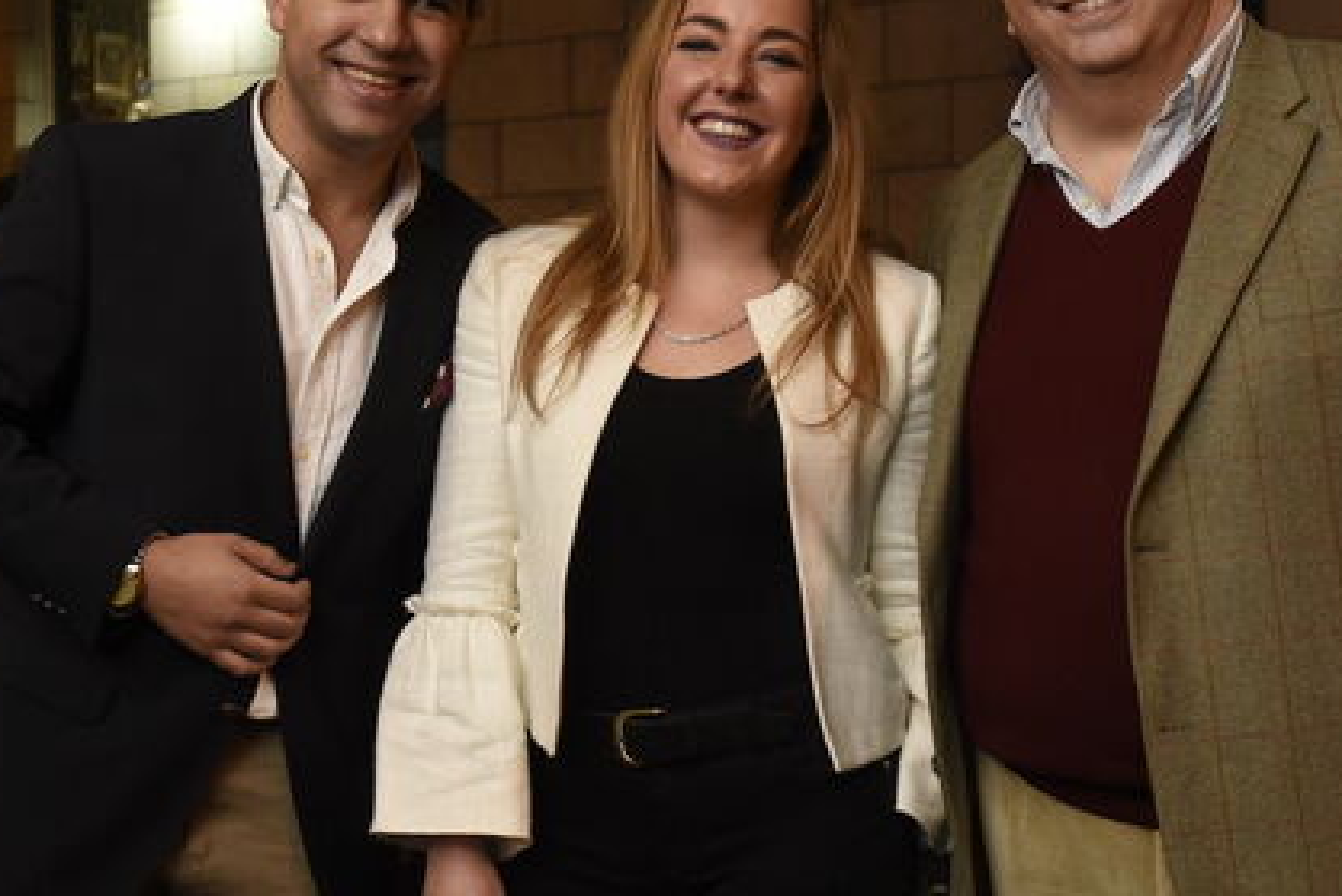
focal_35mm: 61
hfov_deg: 32.9
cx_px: 665
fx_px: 2275
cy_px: 464
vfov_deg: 22.3
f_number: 4.5
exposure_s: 1/60
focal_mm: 32
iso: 2500
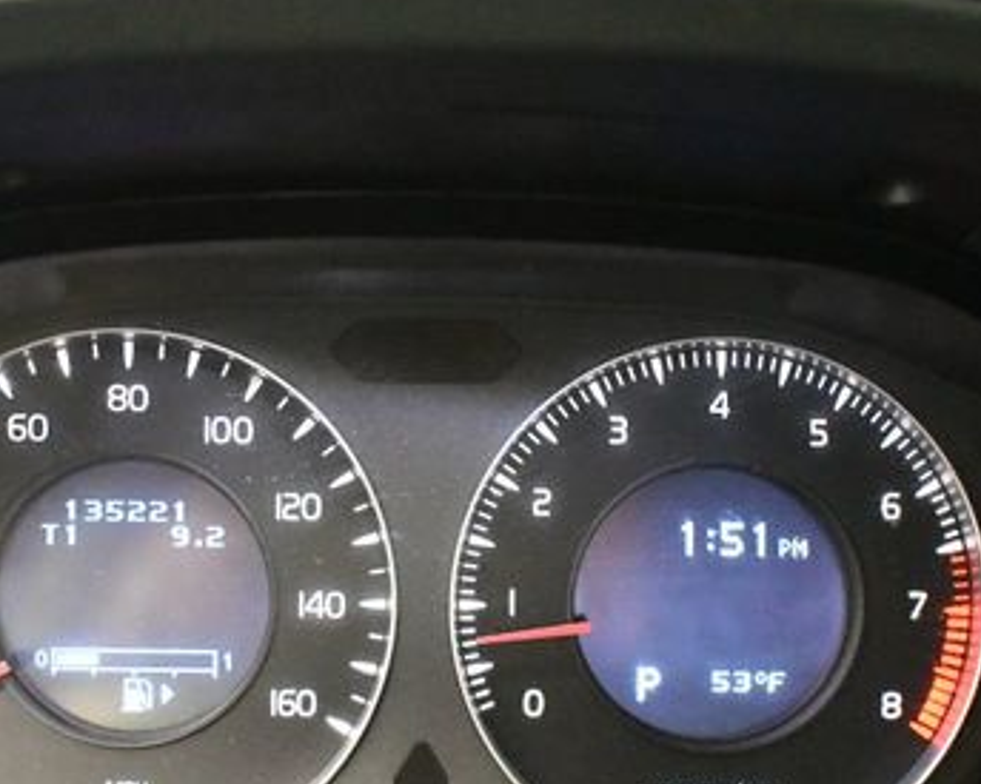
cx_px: 408
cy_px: 586
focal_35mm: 63
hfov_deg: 30.0
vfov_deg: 24.0
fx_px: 1829
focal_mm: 18
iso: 8000
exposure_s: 1/60
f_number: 3.5
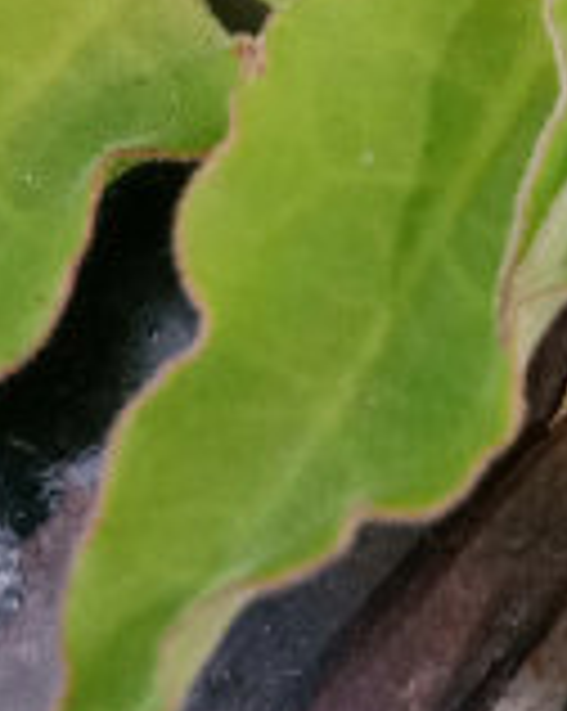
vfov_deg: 15.8
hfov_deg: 14.5
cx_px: 362
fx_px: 2228
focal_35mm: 106
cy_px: -518
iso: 104
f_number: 2.2
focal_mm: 3.37
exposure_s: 1/341
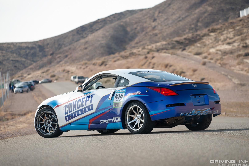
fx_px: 1037
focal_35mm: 150
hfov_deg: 13.7
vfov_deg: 9.1
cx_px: 124
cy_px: 83
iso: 100
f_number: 4
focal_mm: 150
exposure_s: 1/250
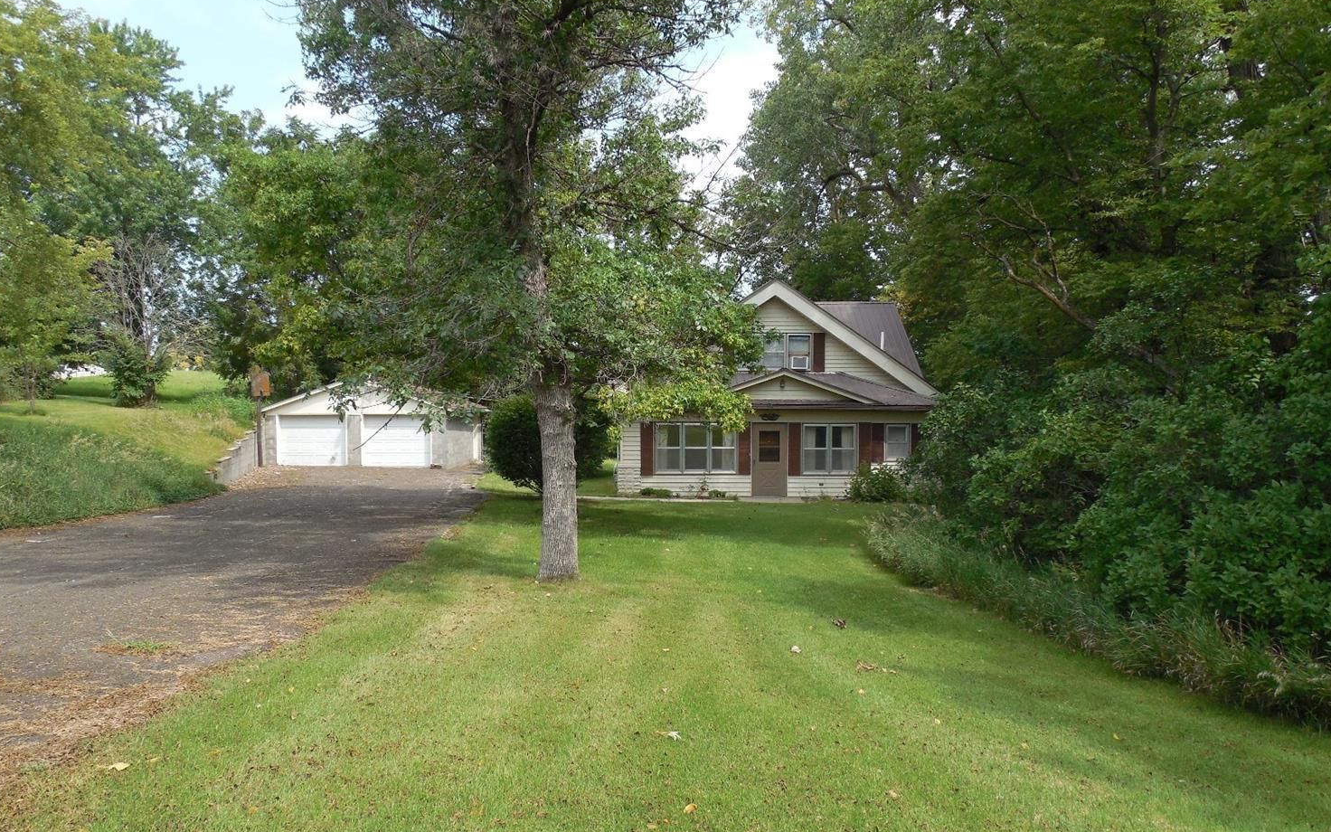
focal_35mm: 27
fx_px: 979
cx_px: 656
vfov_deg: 46.0
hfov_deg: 68.4
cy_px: 444
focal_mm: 4.5
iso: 125
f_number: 3.3
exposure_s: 1/640
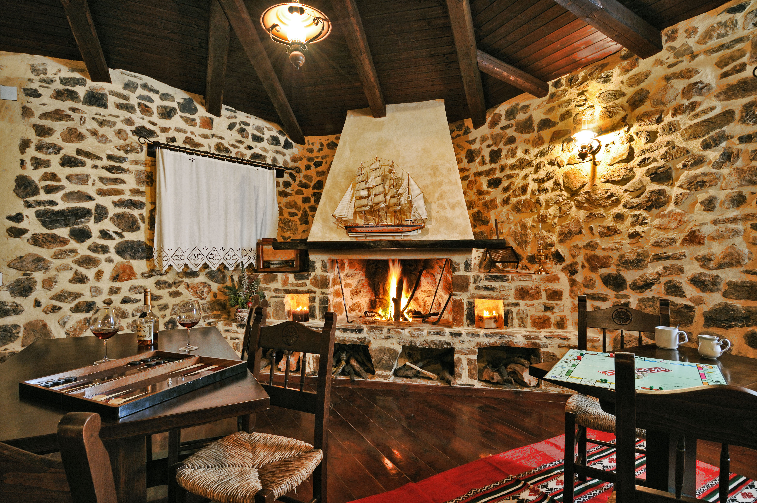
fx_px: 378
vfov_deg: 67.2
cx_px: 378
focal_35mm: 18
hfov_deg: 90.1
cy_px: 252
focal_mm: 12
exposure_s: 1/1.3
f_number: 8
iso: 250
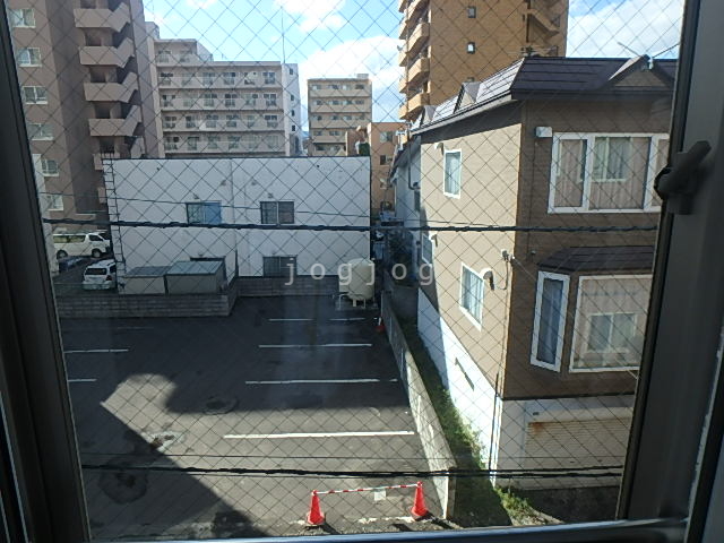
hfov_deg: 79.0
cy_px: 272
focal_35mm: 21
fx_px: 439
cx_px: 362
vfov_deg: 63.4
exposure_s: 1/500
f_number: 3.5
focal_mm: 3.7
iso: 125
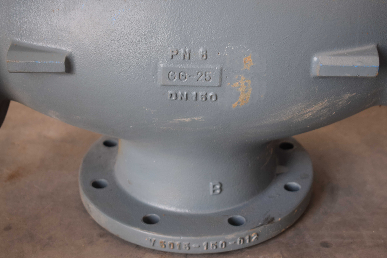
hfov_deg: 29.2
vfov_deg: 19.7
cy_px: 129
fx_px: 742
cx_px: 194
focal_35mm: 69
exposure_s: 1/60
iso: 400
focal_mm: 46
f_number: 5.3
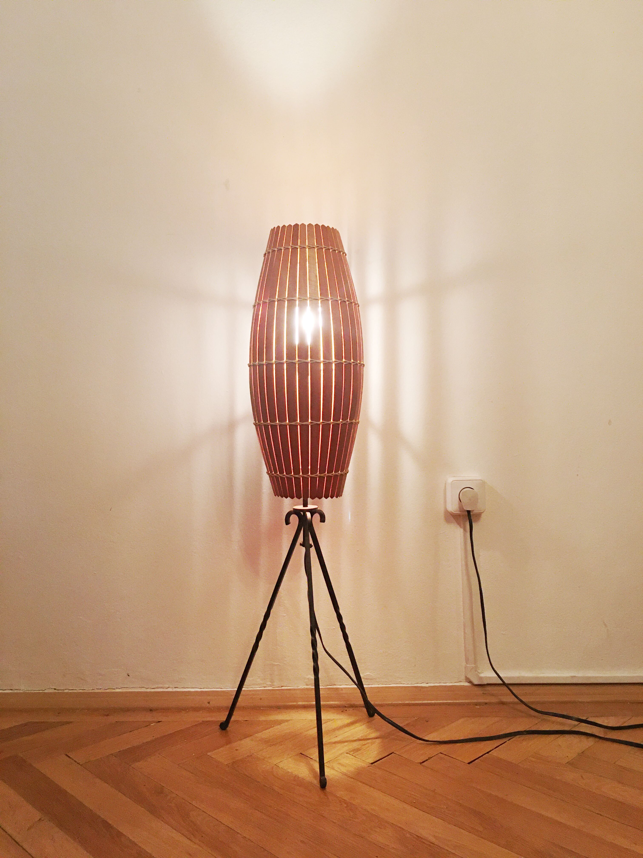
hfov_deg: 48.2
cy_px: 429
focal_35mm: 29
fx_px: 718
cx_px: 322
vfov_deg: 61.7
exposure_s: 1/17
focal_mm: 4.15
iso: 80
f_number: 2.2
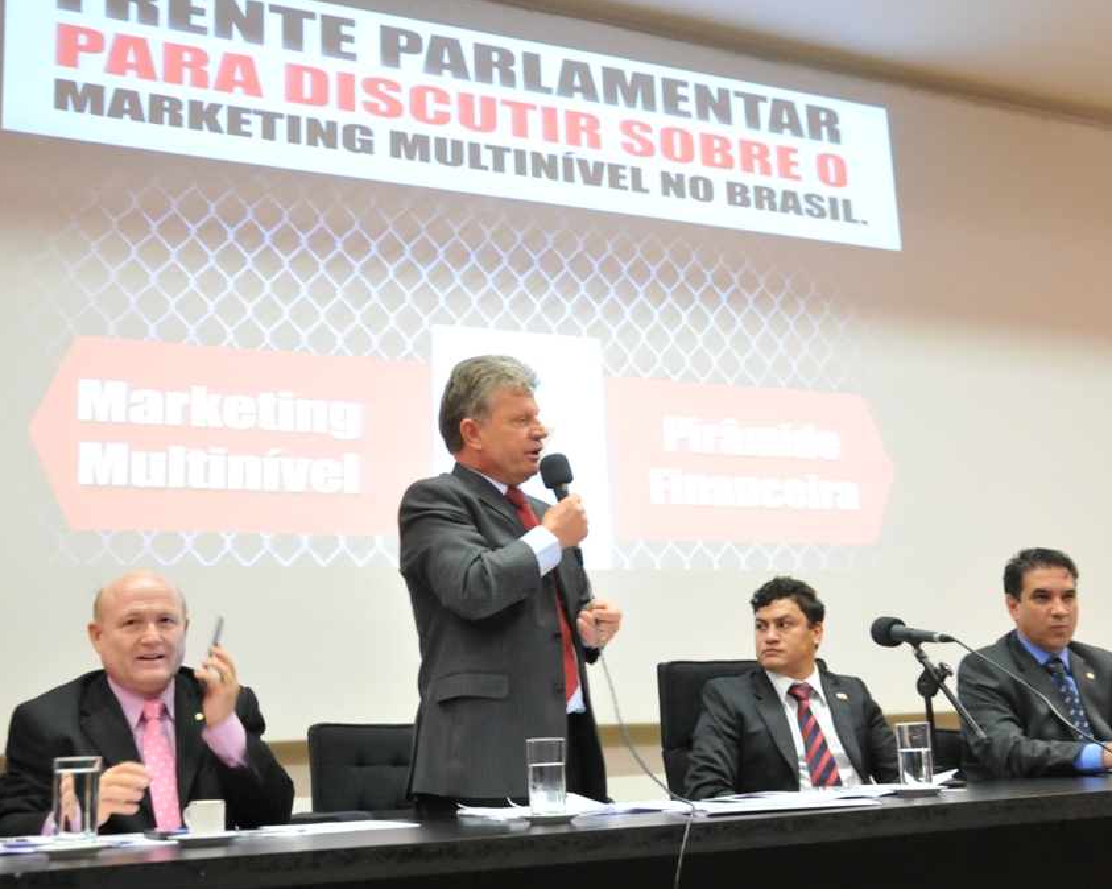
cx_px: 587
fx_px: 1349
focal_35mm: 41
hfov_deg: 44.8
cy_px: 446
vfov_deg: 36.5
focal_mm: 24
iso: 1600
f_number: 3.8
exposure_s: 1/30
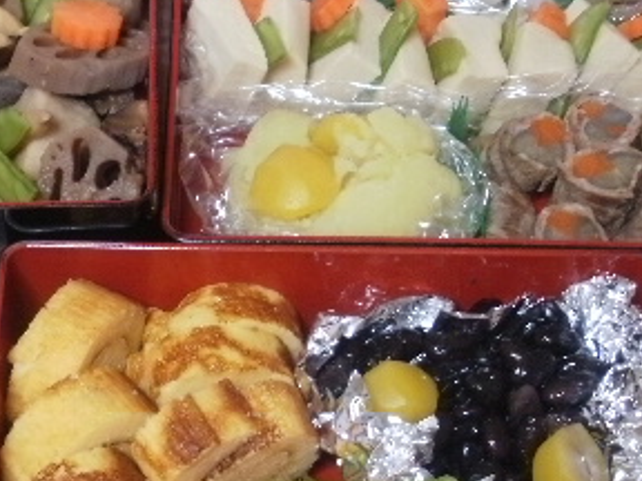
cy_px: 376
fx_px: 1484
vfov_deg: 18.3
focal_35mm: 80
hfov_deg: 24.2
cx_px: 178
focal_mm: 6.3
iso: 125
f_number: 3.5
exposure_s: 1/5
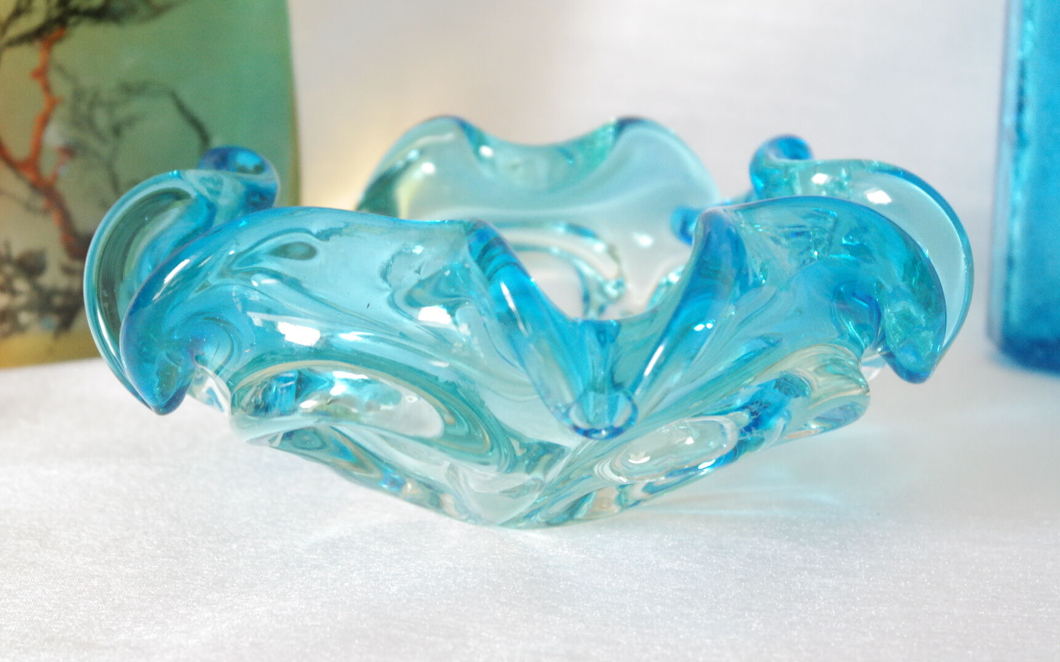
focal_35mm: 79
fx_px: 2282
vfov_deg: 16.5
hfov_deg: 26.1
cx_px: 533
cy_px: 311
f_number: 5.6
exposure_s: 1/30
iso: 1600
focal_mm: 50
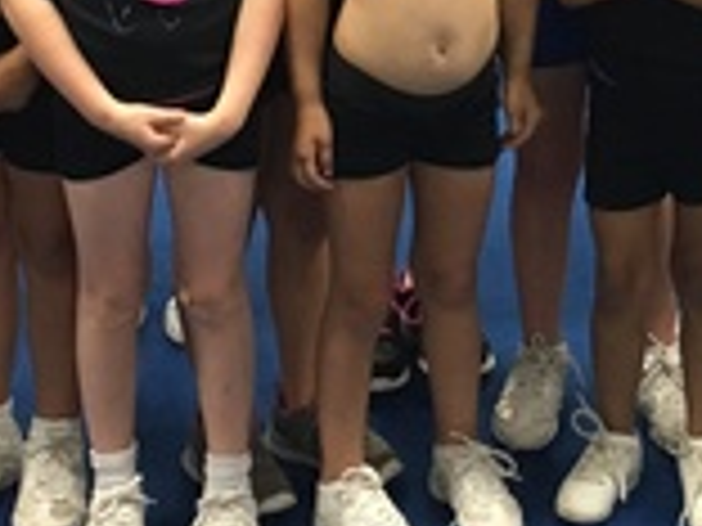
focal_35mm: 119
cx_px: 549
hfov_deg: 16.4
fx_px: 2413
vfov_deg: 11.9
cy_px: -283
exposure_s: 1/30
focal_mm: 4.15
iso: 125
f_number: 2.2
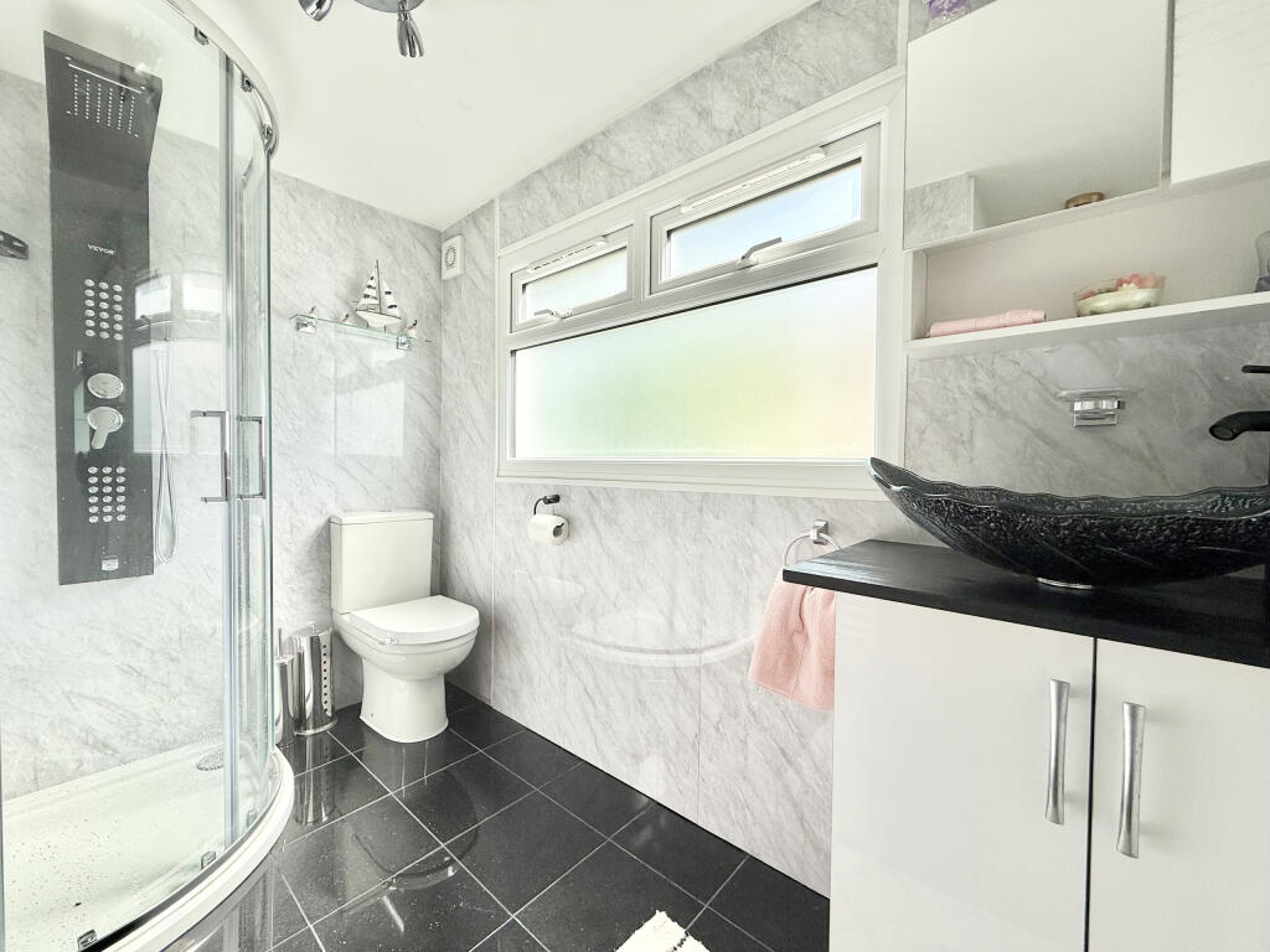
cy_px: 476
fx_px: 514
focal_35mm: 14
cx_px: 635
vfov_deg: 85.7
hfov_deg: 102.1
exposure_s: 1/349
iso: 50
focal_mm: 2.22
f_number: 2.2
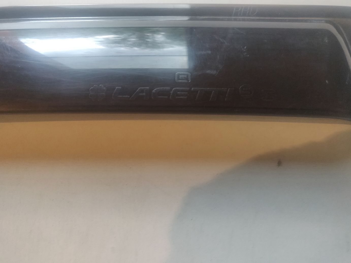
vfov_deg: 54.9
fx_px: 254
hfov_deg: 69.4
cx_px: 176
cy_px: 132
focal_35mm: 25
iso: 640
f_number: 1.7
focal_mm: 4.25
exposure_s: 1/33
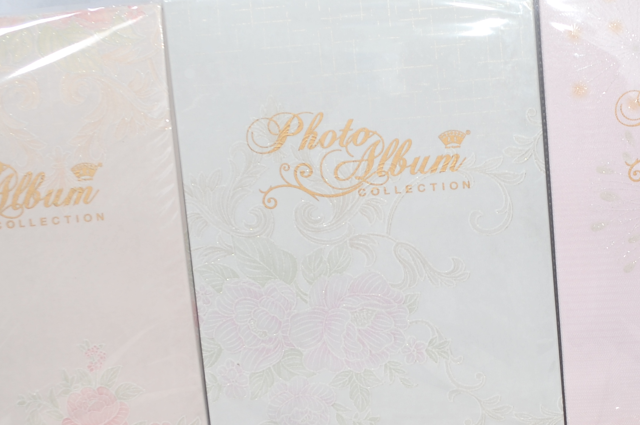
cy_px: 260
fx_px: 1349
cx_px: 501
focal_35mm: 76
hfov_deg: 26.3
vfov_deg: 17.9
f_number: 5
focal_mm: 20
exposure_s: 1/60
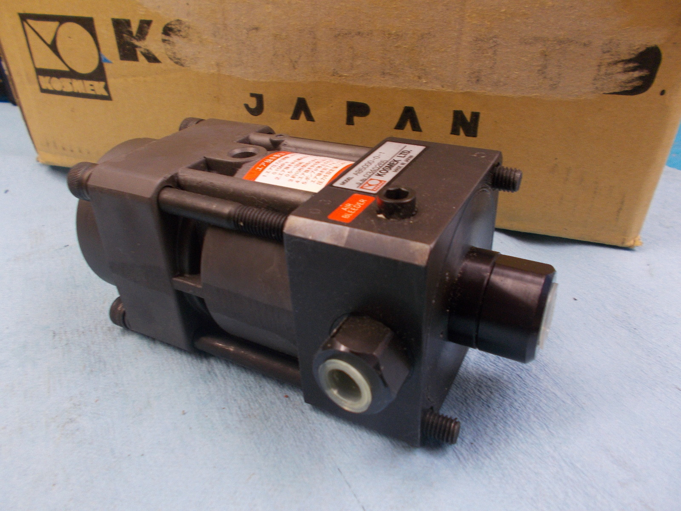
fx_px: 511
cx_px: 340
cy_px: 256
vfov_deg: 53.1
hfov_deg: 67.3
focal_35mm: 26
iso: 140
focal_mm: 4.6
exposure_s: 1/25
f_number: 3.2
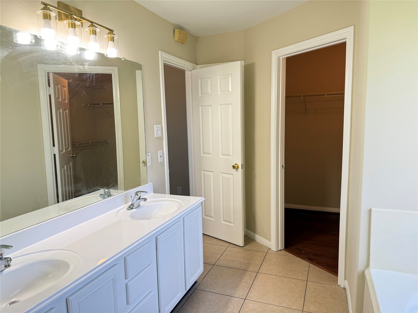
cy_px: 156
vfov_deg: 56.8
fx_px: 290
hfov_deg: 71.6
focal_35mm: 24
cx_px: 209
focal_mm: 6.76
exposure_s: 1/120
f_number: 1.78
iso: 125
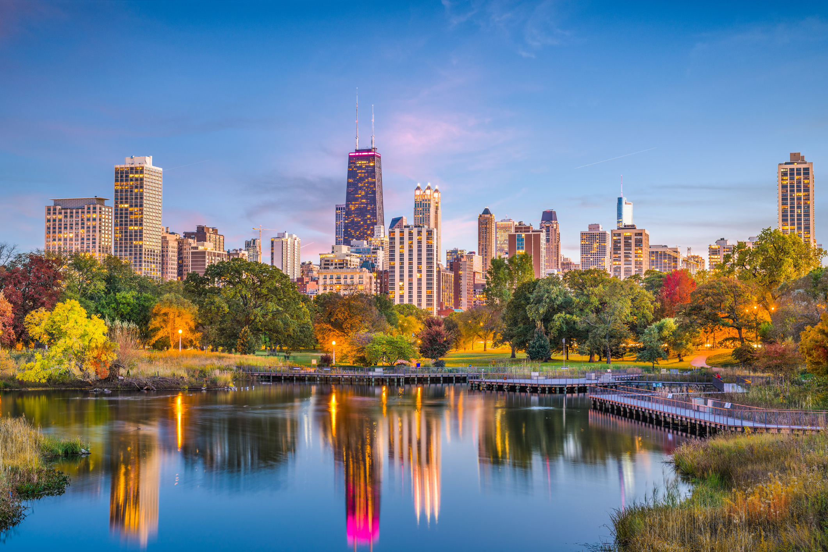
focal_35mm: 55
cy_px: 276
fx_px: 1265
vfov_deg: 24.6
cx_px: 414
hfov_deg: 36.2
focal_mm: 55
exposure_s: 30
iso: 64
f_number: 8
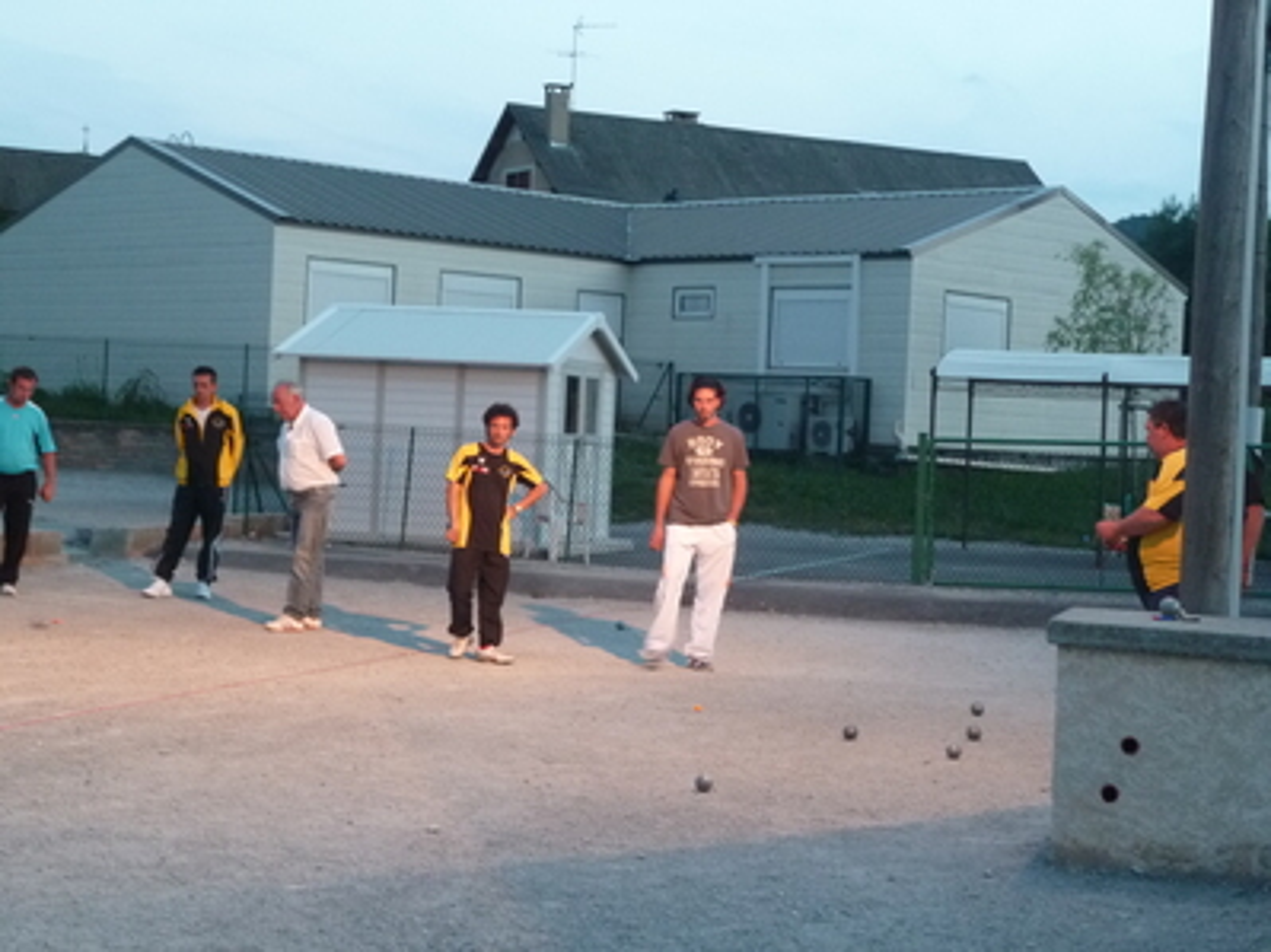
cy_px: 476
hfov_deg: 29.0
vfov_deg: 21.9
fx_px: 2459
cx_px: 636
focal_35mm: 67
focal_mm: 11
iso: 400
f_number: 5
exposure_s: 1/10
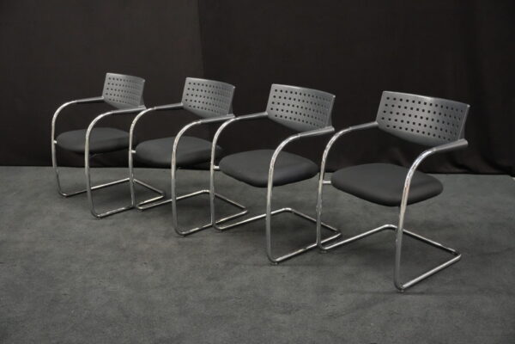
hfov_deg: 50.7
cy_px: 172
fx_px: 544
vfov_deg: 35.1
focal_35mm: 38
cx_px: 258
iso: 12800
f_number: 4
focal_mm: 38
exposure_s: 1/125
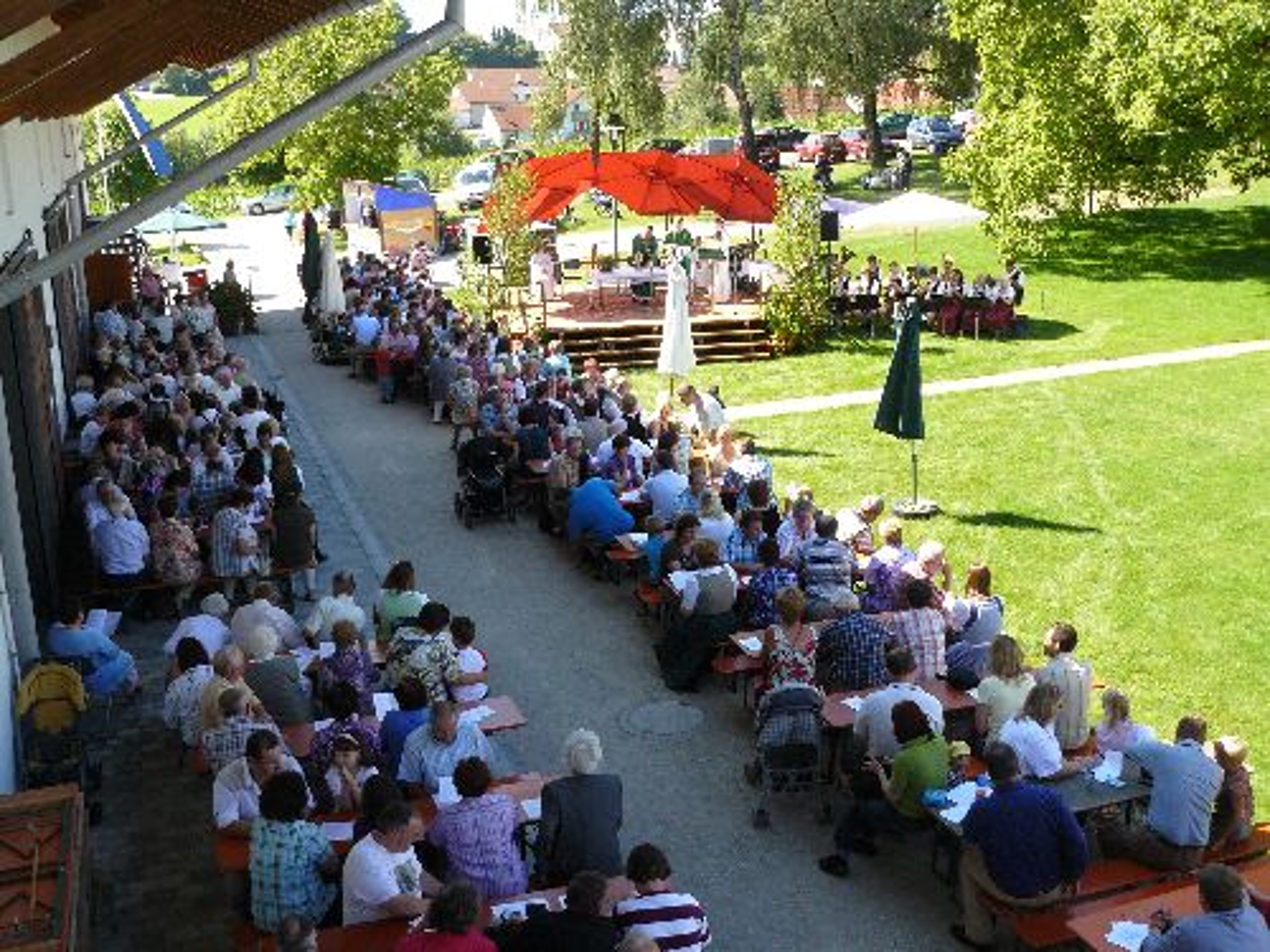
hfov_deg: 51.4
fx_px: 1321
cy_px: 476
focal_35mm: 36
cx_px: 635
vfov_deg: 39.7
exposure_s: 1/160
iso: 100
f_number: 4
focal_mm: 6
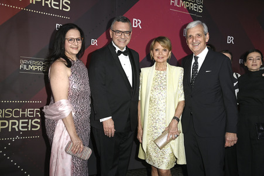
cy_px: 88
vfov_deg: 35.0
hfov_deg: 50.7
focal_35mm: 38
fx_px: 278
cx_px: 132
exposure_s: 1/100
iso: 800
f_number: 5.6
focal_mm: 38
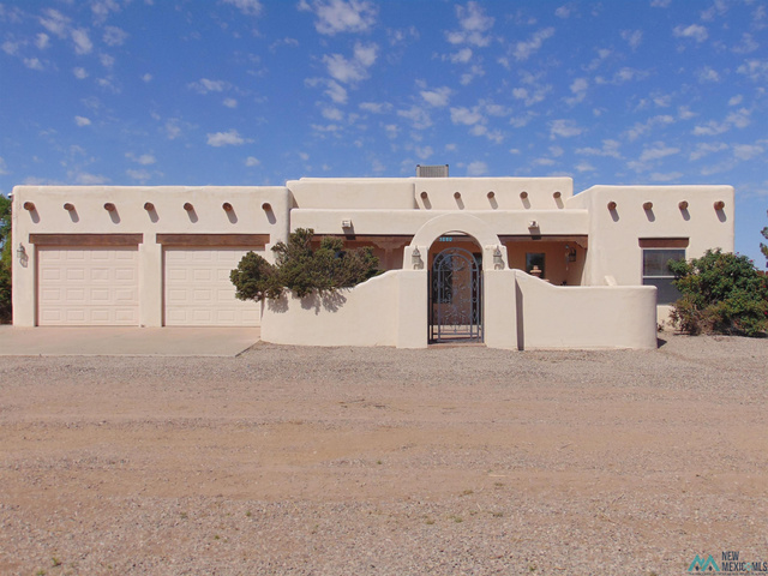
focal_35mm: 42
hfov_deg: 44.8
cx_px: 384
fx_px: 932
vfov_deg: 34.3
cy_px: 288
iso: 80
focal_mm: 7.6
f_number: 8.7
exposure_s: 1/500
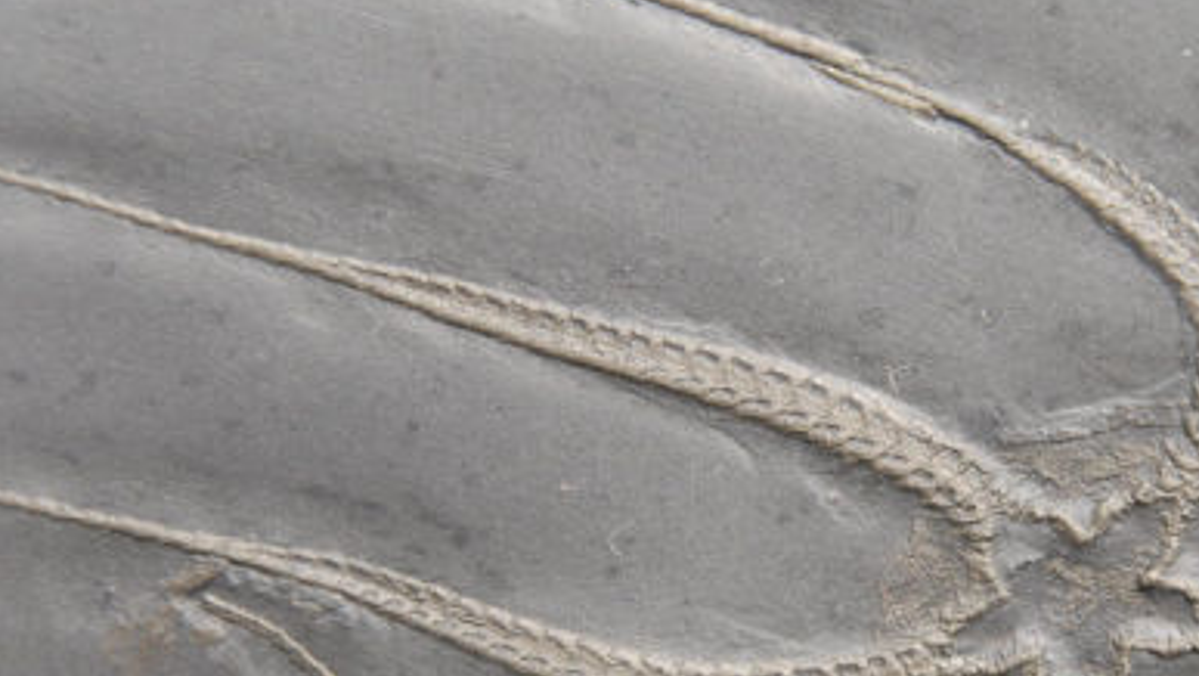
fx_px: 5216
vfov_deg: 7.4
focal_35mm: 164
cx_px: 894
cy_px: 474
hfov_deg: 13.1
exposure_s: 1/160
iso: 100
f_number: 6.3
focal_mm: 50
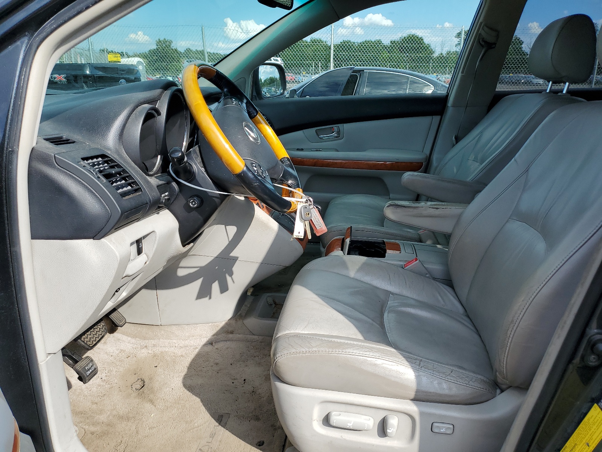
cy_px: 226
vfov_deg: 53.1
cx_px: 301
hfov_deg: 67.3
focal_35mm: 26
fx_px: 452
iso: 50
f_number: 1.5
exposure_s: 1/1667
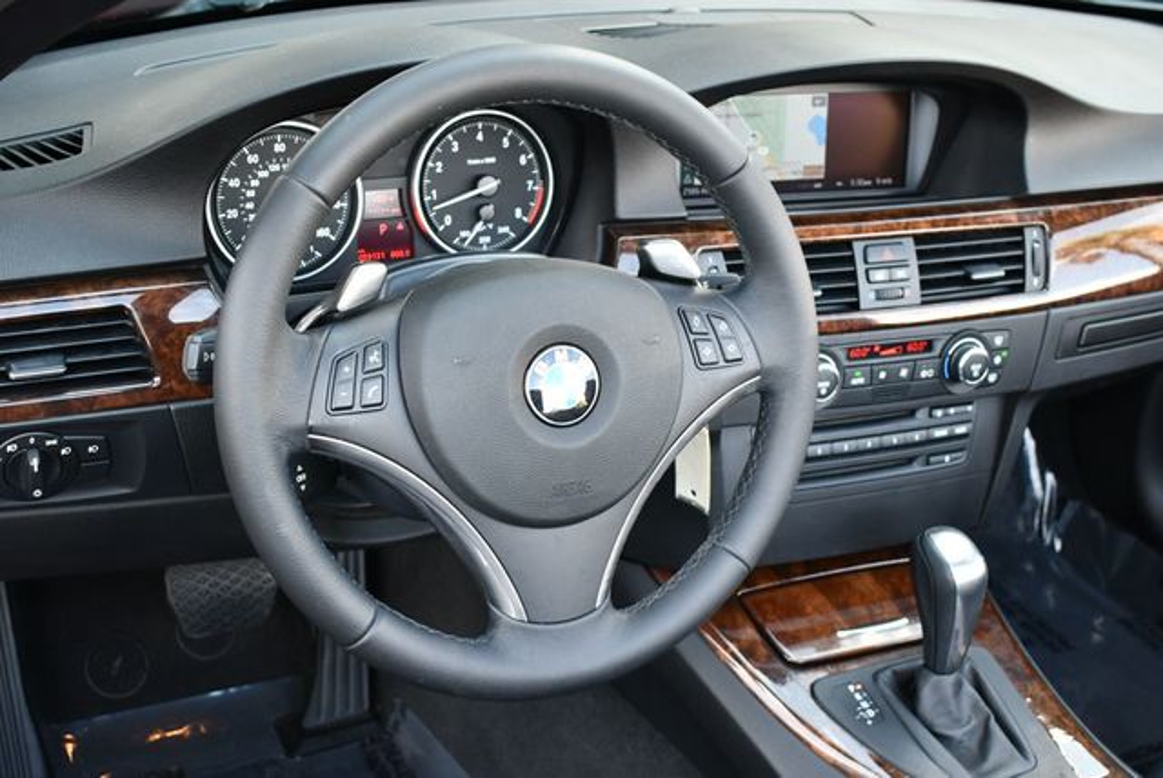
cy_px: 389
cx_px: 582
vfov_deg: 28.1
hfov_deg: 41.1
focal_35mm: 48
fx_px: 1552
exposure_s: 1/200
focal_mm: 24
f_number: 4
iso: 800
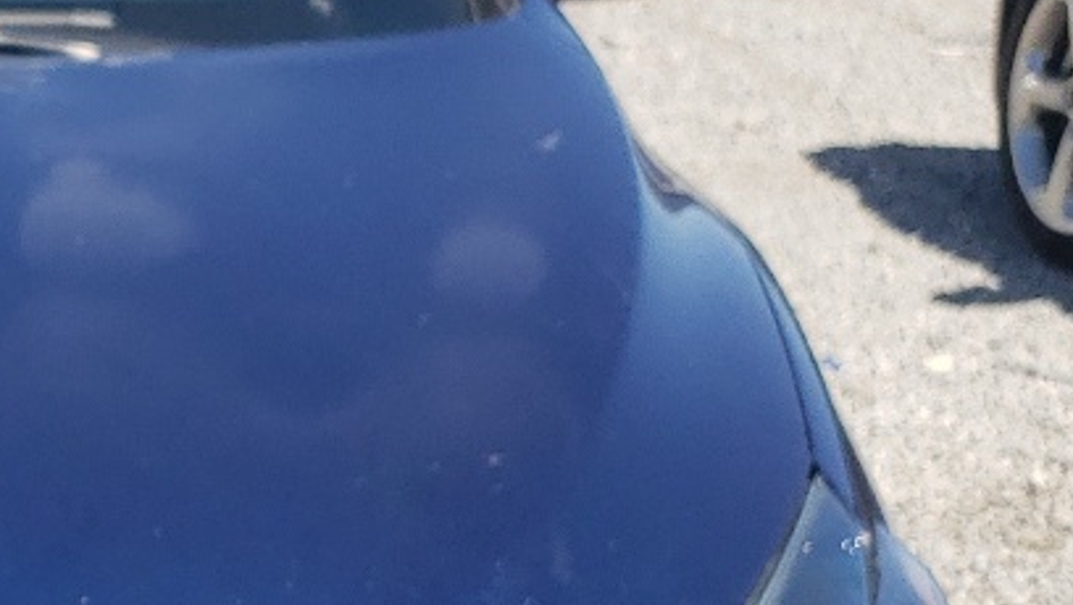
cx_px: -373
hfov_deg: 17.9
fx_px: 3160
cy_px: 668
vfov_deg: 10.8
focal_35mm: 111
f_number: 1.5
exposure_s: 1/2000
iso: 50
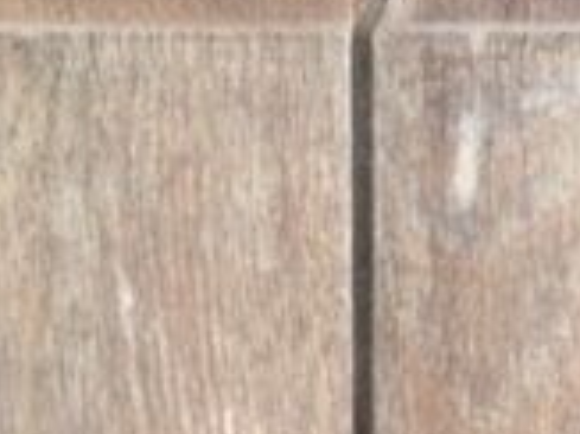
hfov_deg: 16.1
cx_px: 818
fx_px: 1909
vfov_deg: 12.9
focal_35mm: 114
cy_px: 60
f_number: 2.2
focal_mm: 4.15
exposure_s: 1/20
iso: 320
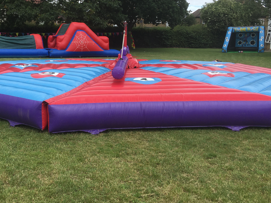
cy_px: 91
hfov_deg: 43.8
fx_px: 337
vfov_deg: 33.6
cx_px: 121
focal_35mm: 43
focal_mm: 4.15
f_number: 2.2
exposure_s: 1/818
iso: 25
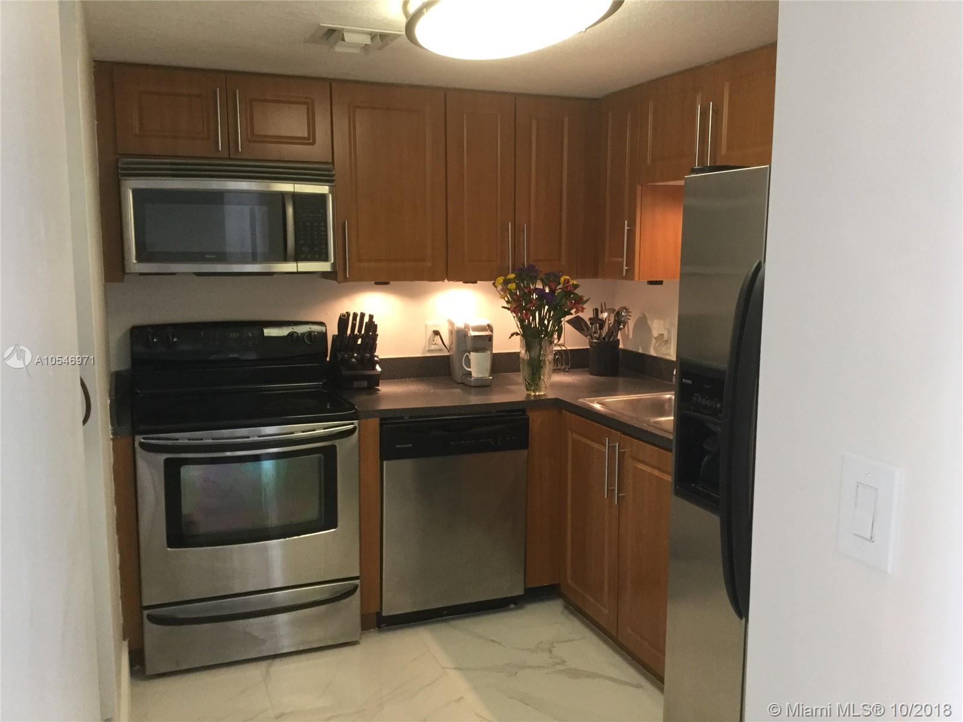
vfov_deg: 45.4
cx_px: 482
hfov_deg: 58.4
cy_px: 361
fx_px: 862
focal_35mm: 31
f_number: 2.4
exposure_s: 1/30
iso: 125
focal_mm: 3.3
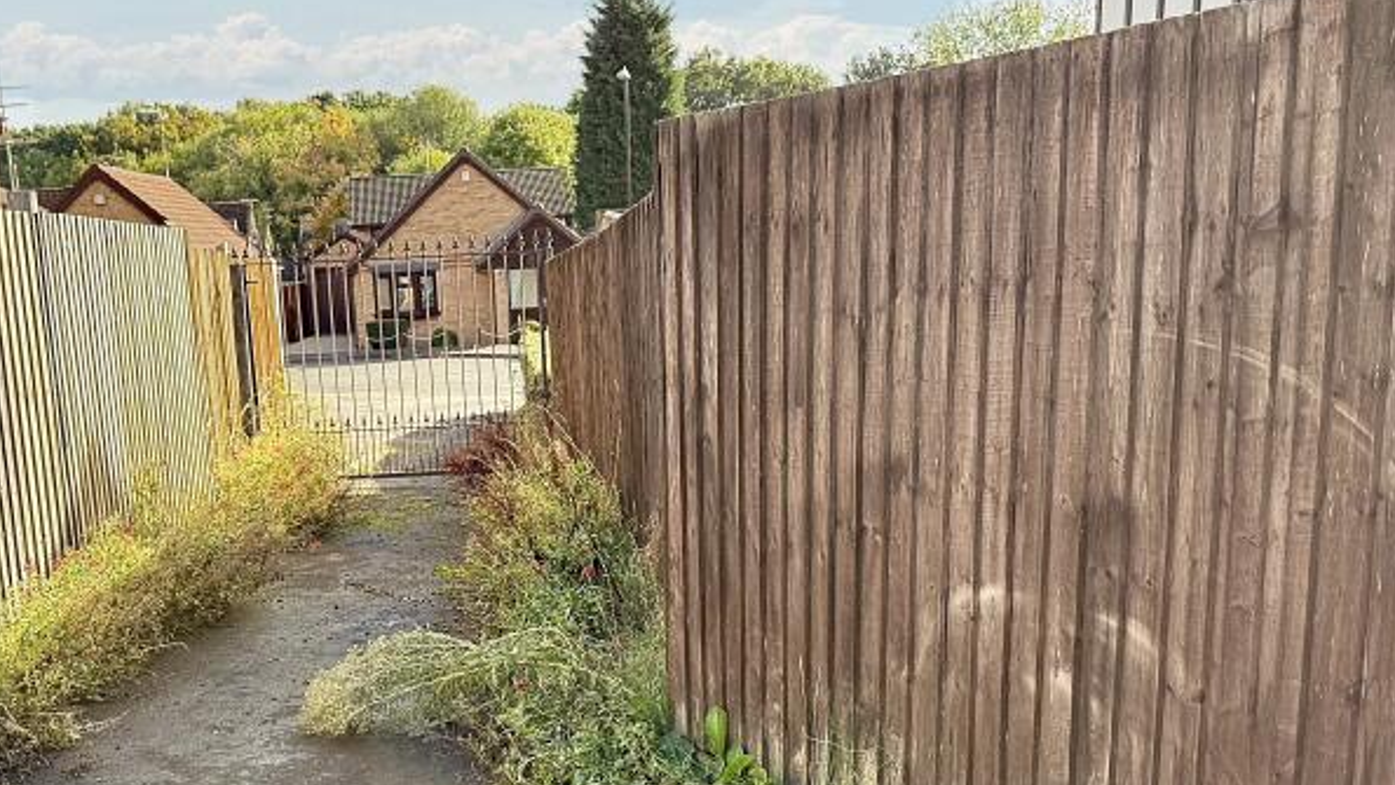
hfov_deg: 45.0
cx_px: 509
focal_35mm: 45
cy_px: 698
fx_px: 1665
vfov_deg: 25.7
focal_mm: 6.8
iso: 100
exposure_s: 1/1653
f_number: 1.8
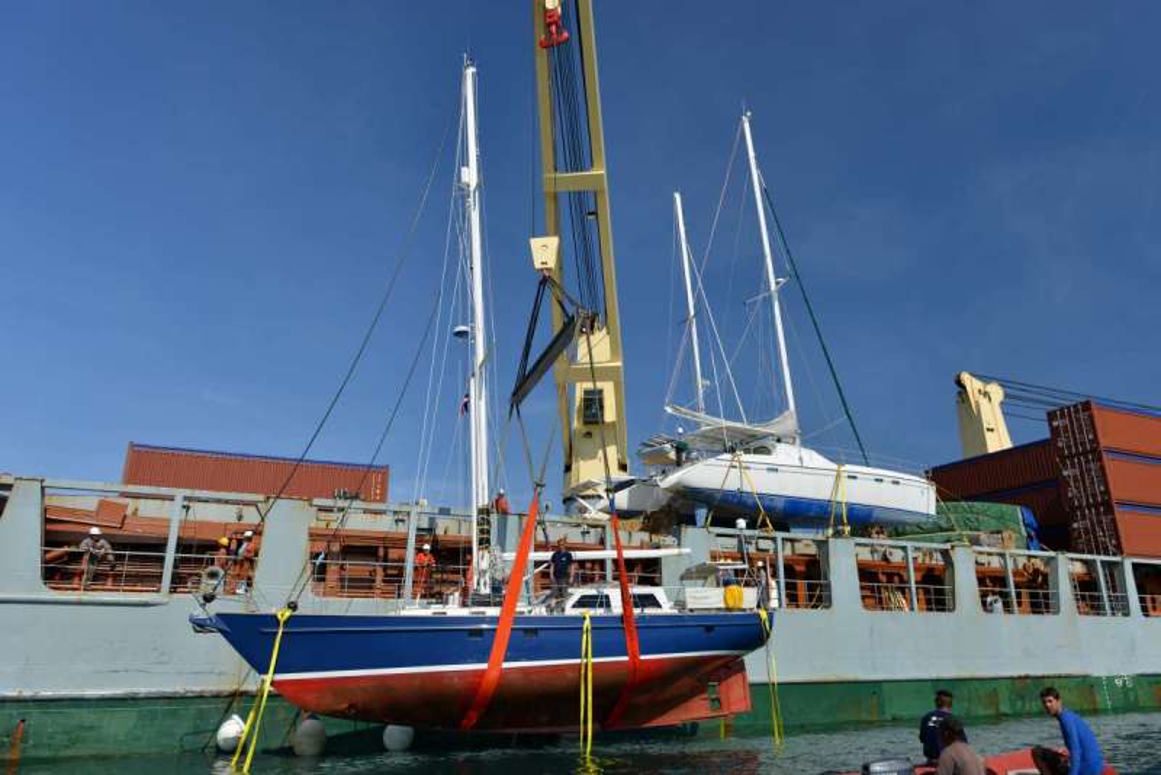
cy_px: 388
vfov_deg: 53.2
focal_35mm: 24
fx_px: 774
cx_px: 580
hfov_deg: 73.7
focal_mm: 24
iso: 100
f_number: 7.1
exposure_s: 1/200
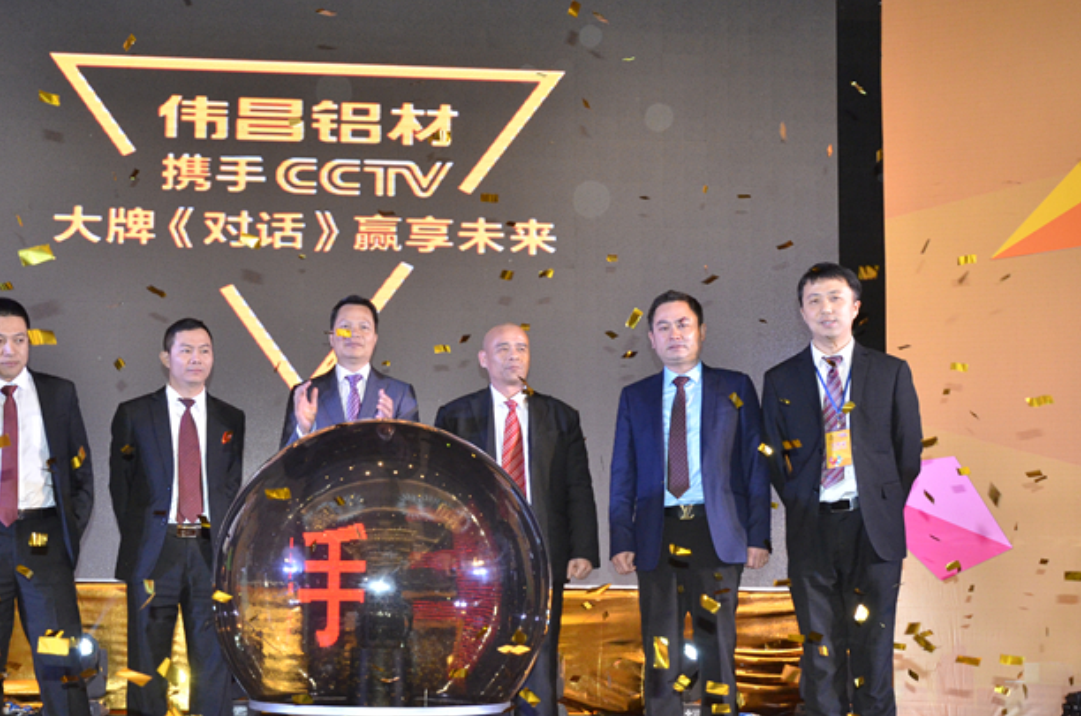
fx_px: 1528
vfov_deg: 26.3
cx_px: 385
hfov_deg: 38.6
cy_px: 436
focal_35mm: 51
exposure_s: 1/160
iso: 1400
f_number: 6.3
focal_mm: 26
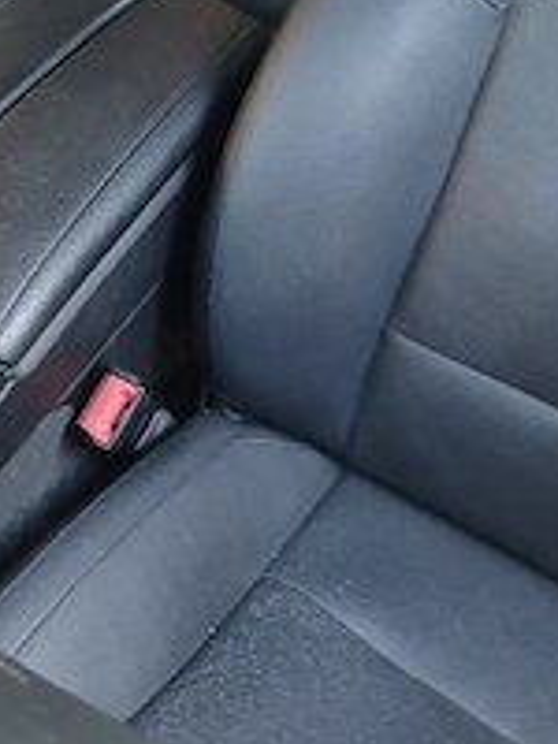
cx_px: 11
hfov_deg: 26.6
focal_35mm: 52
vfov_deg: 34.7
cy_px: 71
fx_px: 1118
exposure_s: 1/25.1
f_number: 1.8
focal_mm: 3.98
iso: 250
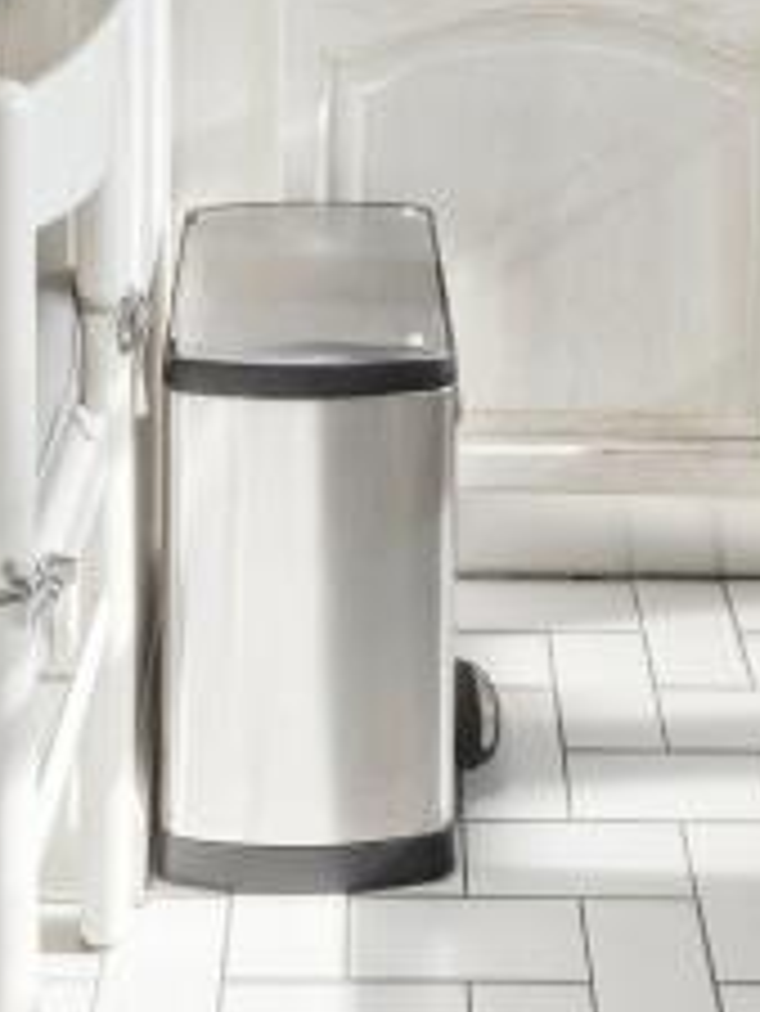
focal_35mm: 70
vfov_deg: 22.7
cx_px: 387
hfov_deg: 21.0
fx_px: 2047
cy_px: -506
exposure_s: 1/100
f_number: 9
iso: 250
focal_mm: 16
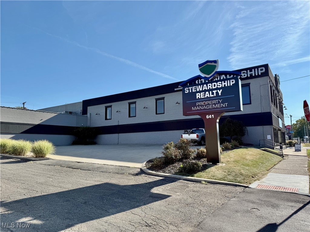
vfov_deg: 56.8
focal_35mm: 24
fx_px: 215
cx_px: 155
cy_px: 116
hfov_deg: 71.6
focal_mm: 6.76
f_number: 1.78
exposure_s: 1/4405
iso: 80
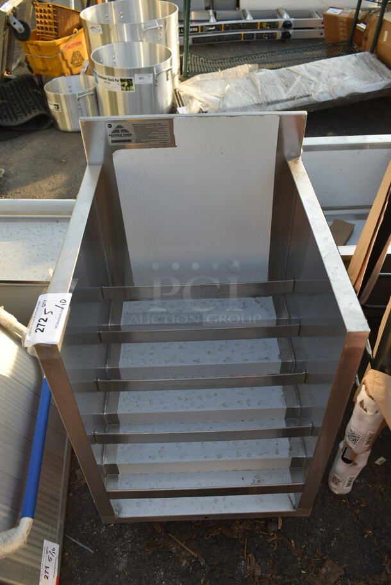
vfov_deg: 61.9
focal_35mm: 30
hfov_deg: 43.7
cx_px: 196
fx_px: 488
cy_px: 292
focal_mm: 20
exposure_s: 1/125
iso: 100
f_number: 5
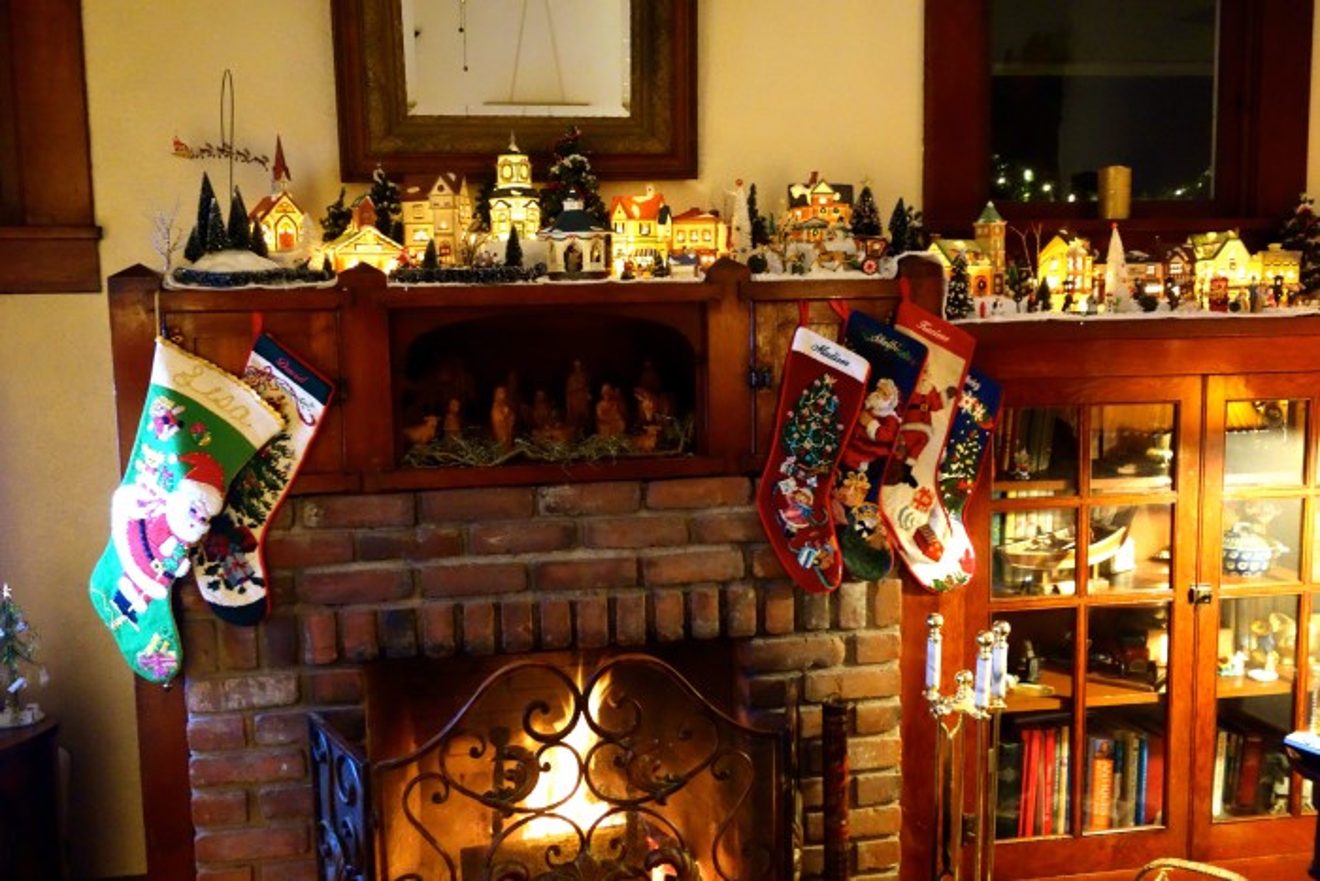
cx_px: 660
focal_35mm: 34
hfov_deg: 55.8
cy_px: 440
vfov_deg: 38.9
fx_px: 1247
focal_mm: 12.62
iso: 1600
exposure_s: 1/20
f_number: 2.8
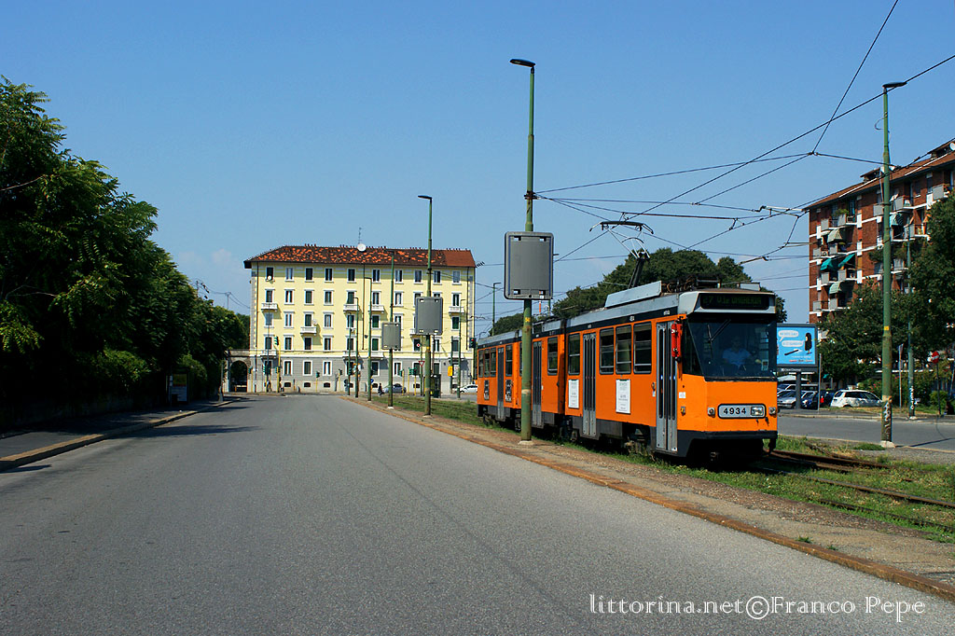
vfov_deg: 29.8
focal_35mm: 45
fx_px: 1193
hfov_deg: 43.6
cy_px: 318
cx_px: 478
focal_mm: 30
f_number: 9
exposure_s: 1/640
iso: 200
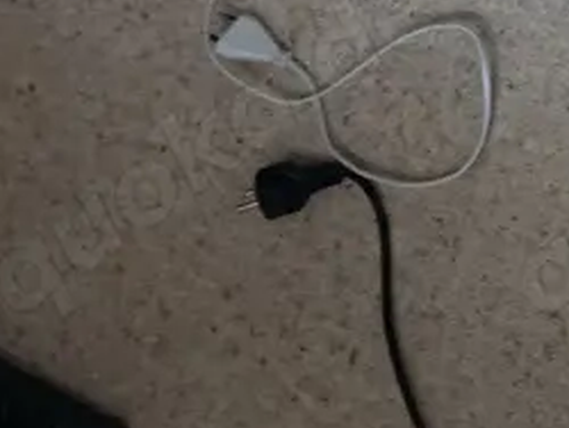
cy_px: -405
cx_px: 1011
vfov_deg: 11.9
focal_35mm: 112
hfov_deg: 15.3
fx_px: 1843
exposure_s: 1/30
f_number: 1.8
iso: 400
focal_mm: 3.99
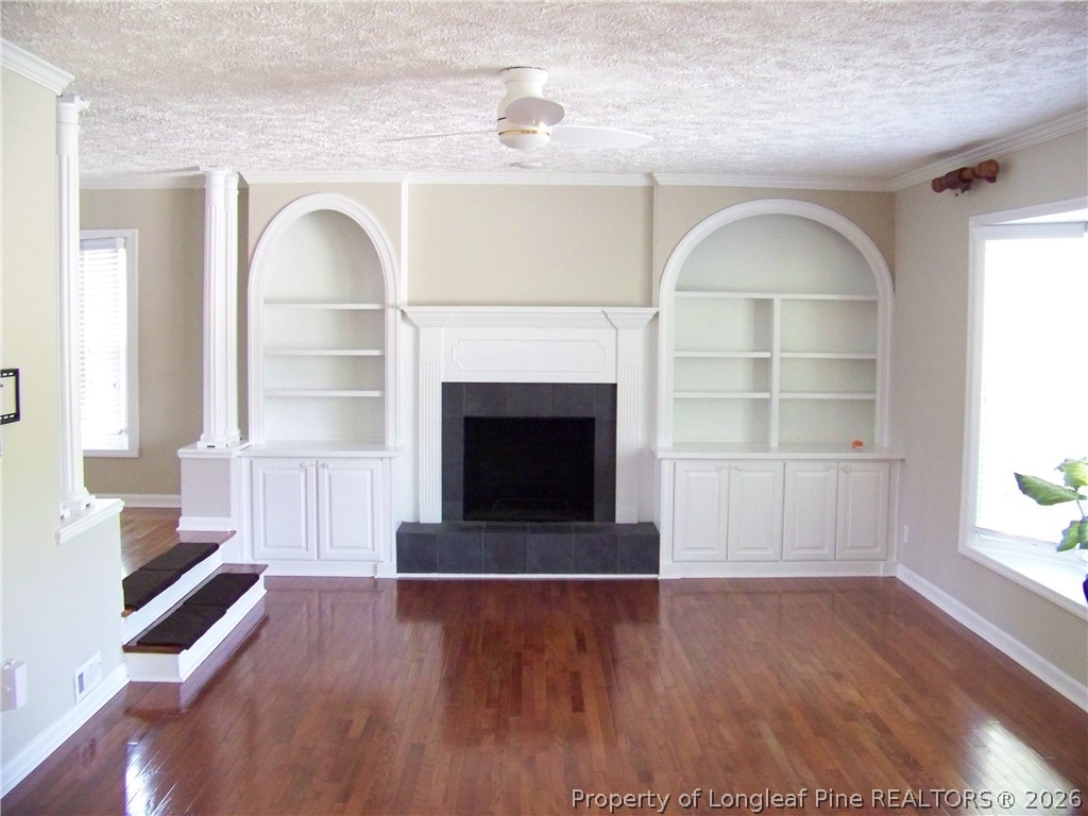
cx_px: 544
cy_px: 408
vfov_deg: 39.7
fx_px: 1131
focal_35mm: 36
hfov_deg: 51.4
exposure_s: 1/30
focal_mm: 5.85
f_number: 2.8
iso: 400
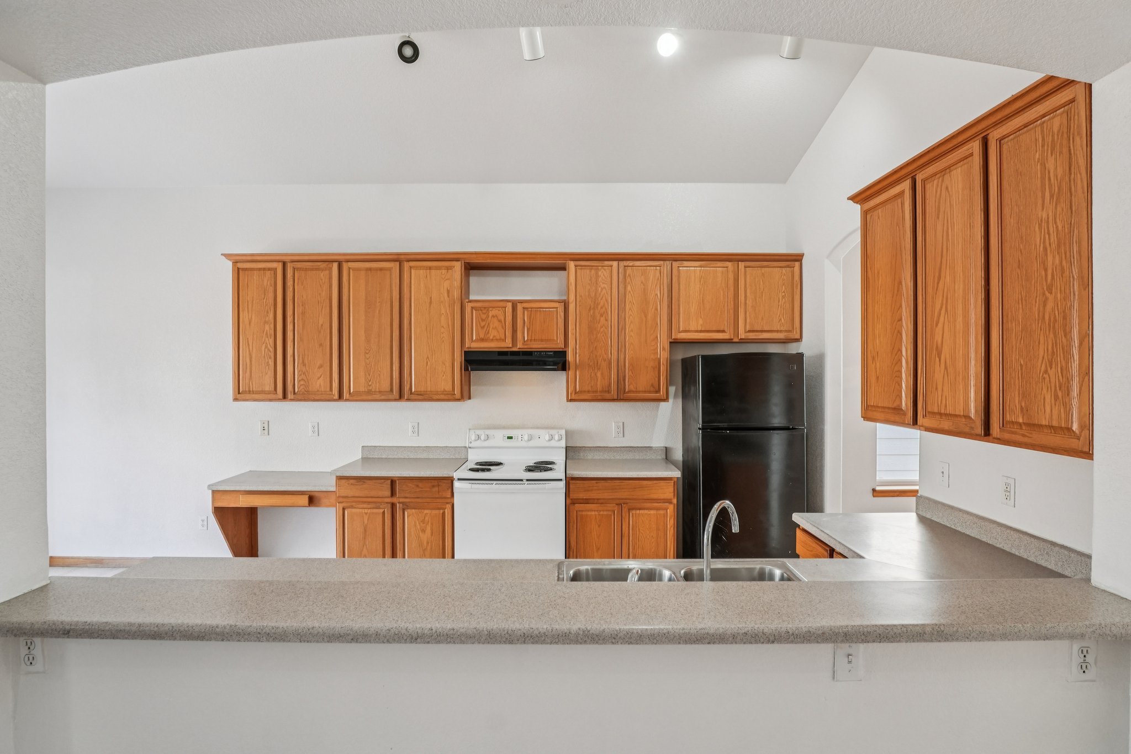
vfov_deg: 67.4
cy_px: 377
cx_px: 566
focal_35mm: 18
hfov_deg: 90.0
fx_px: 565
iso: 800
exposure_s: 1/20
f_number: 8
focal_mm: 12
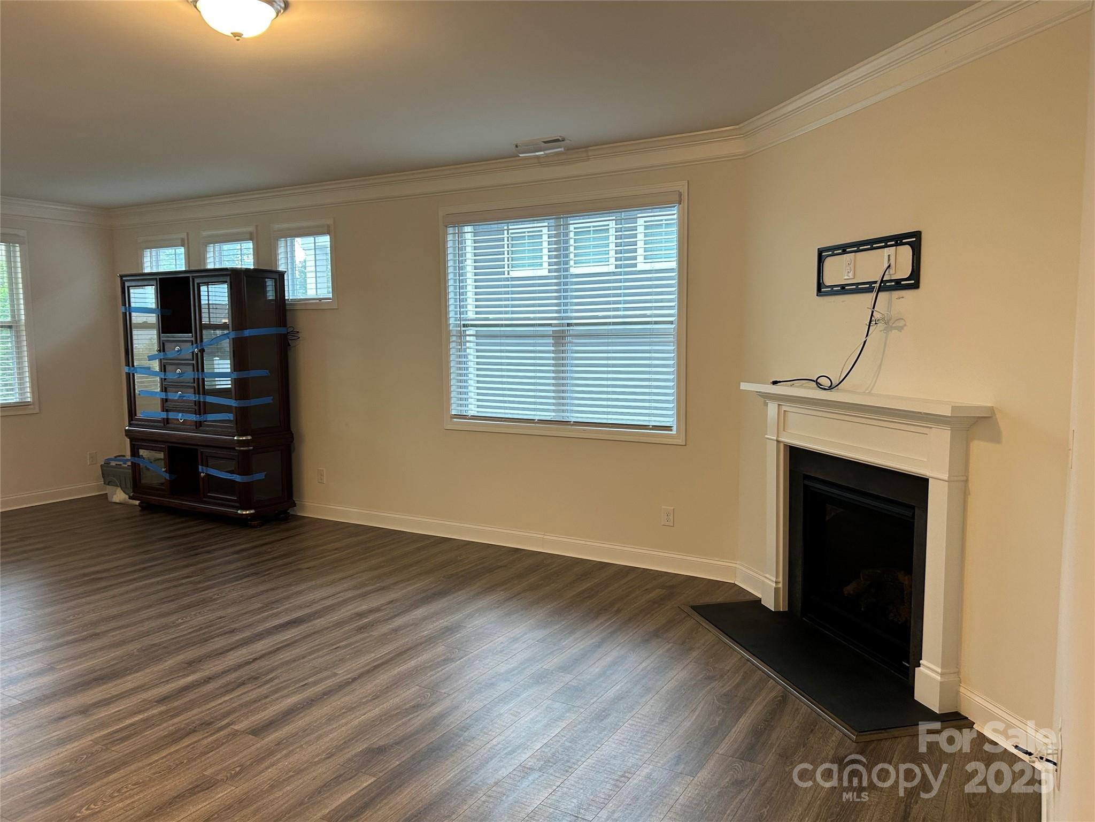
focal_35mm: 26
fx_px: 822
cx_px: 548
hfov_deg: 67.3
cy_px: 411
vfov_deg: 53.1
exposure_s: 1/60
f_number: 1.5
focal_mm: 5.7
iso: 100
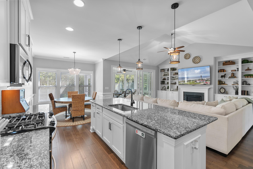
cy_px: 84
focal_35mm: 15
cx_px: 126
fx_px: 105
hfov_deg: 100.4
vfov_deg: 77.3
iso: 100
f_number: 4.5
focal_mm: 10
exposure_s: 1/4
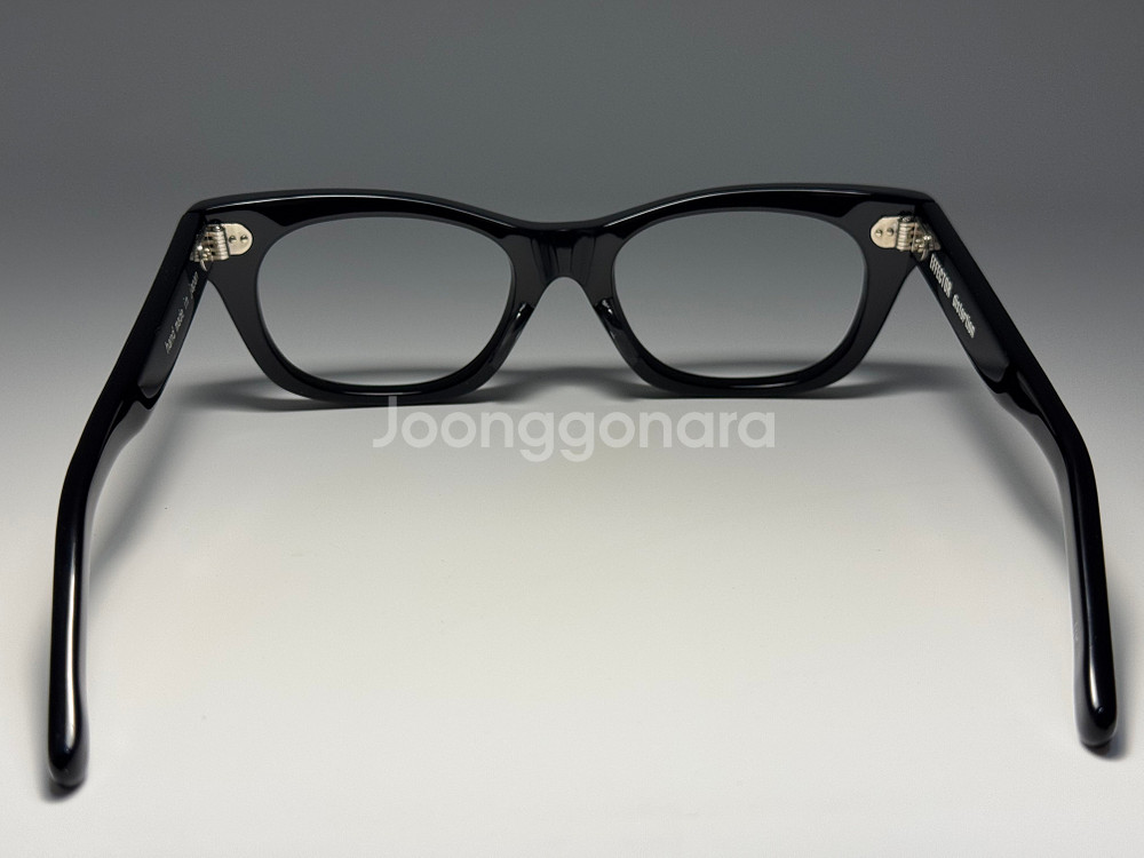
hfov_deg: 39.7
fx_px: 1586
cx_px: 572
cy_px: 429
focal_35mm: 48
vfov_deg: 30.3
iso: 64
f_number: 1.78
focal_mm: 6.76
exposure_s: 1/207
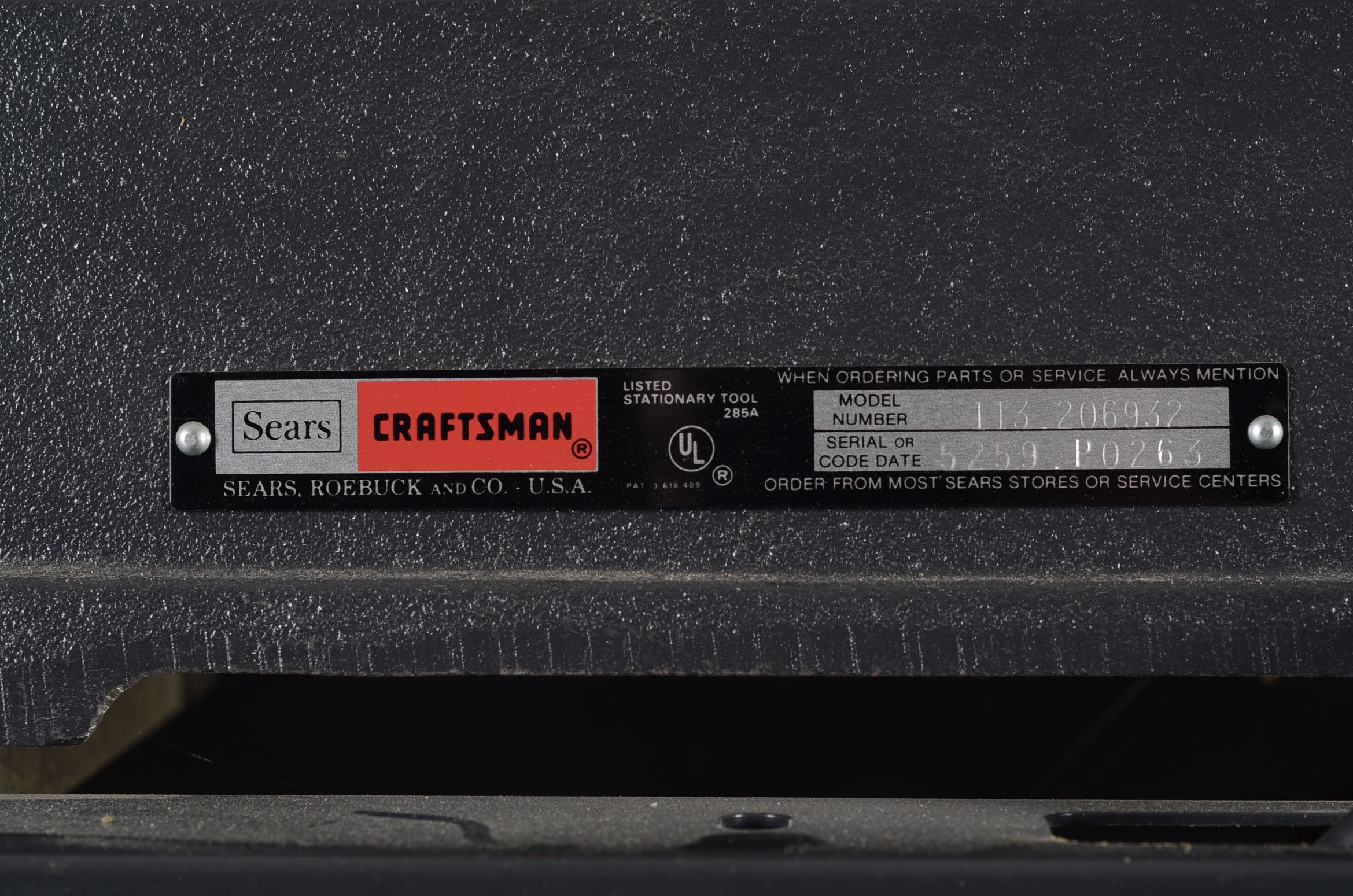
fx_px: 2963
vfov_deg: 17.2
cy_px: 459
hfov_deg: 25.7
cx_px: 694
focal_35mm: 79
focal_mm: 50
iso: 100
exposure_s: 1/125
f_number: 5.6
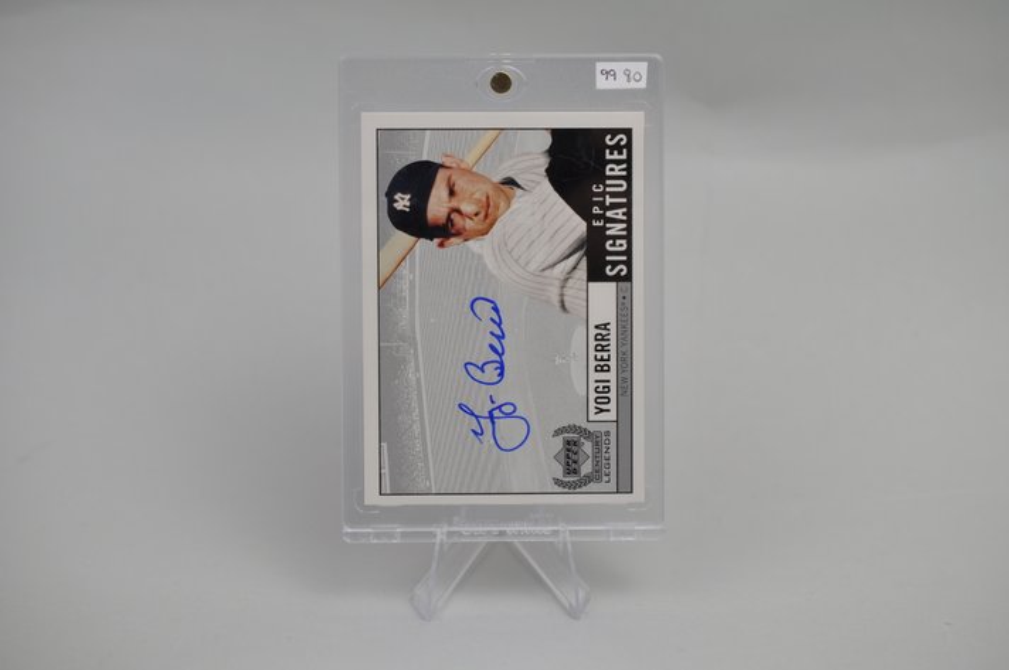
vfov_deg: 22.6
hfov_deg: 33.4
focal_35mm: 60
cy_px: 335
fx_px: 1680
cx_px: 504
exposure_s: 1/80
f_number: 4.5
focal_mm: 40
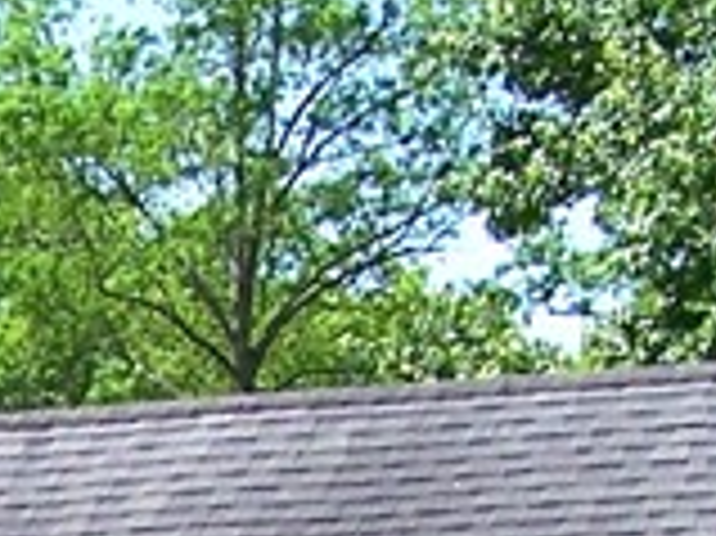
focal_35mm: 245
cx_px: -369
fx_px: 5064
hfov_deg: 7.9
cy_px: 1396
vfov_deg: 5.8
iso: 79
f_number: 2.8
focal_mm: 6.3
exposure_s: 1/901
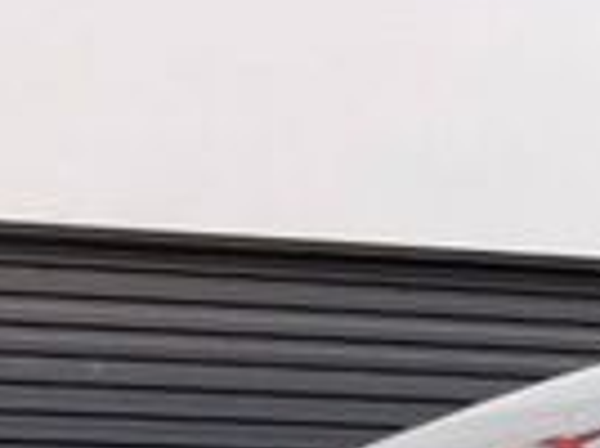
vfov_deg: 10.0
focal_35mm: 134
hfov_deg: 14.2
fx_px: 2318
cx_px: 775
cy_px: 977
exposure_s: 1/268
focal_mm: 3.99
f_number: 1.8
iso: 20
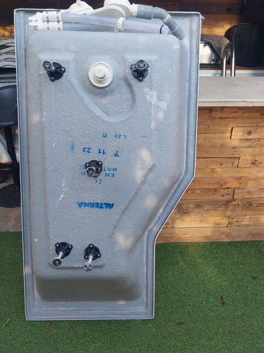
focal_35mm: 30
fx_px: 305
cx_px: 132
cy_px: 176
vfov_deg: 60.0
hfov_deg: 46.8
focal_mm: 4.6
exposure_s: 1/120
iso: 32
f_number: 1.8
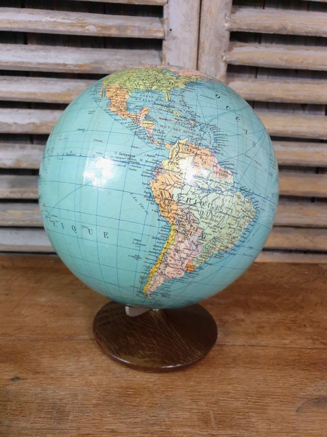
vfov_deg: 67.3
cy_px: 218
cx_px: 164
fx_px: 327
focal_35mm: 26
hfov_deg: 53.1
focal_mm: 4.3
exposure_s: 1/33
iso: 320
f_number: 1.5
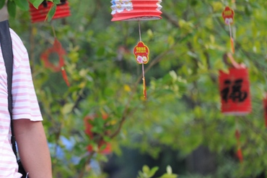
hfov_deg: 9.0
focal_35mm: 227
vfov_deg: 6.0
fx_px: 1682
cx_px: 24
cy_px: 17
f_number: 2.8
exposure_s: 1/125
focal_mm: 105
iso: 800
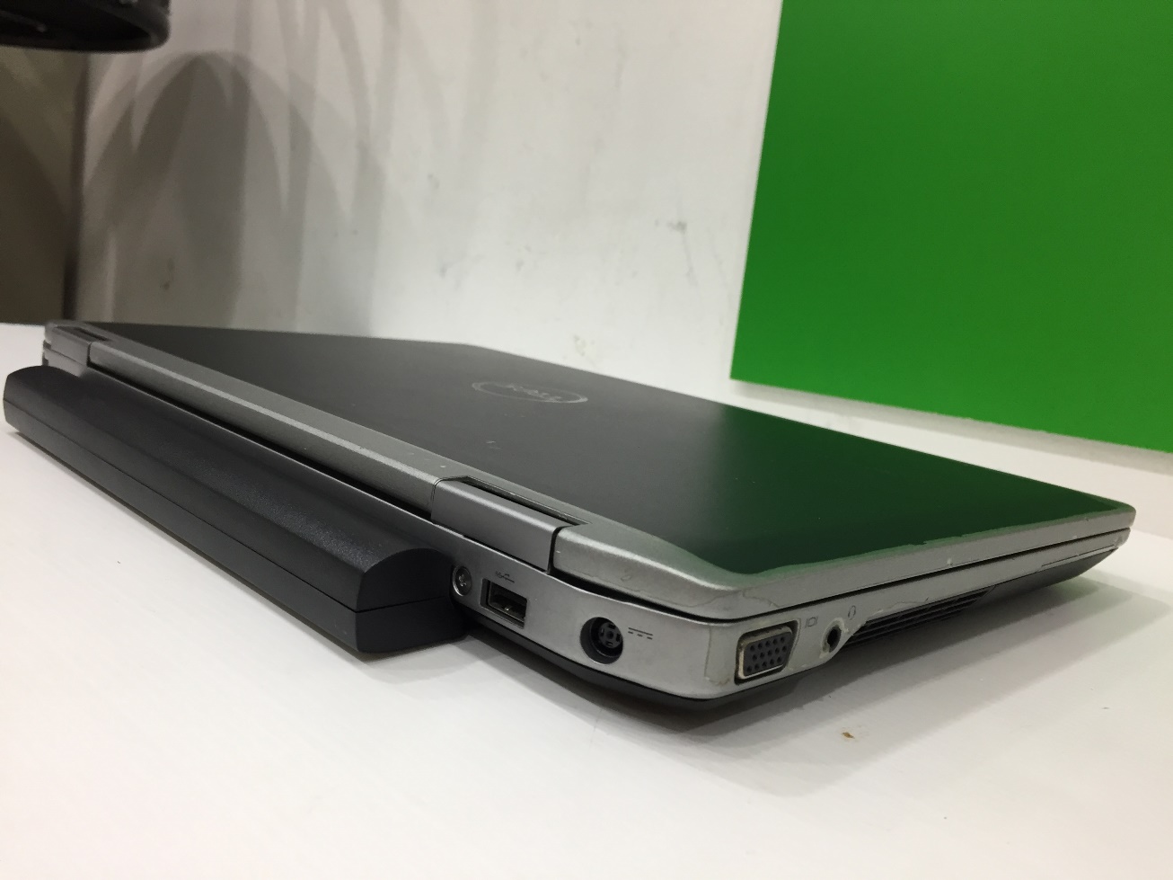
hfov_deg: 61.7
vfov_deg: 48.2
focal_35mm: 29
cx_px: 586
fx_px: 983
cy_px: 440
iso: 80
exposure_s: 1/33
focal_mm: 4.15
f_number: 2.2
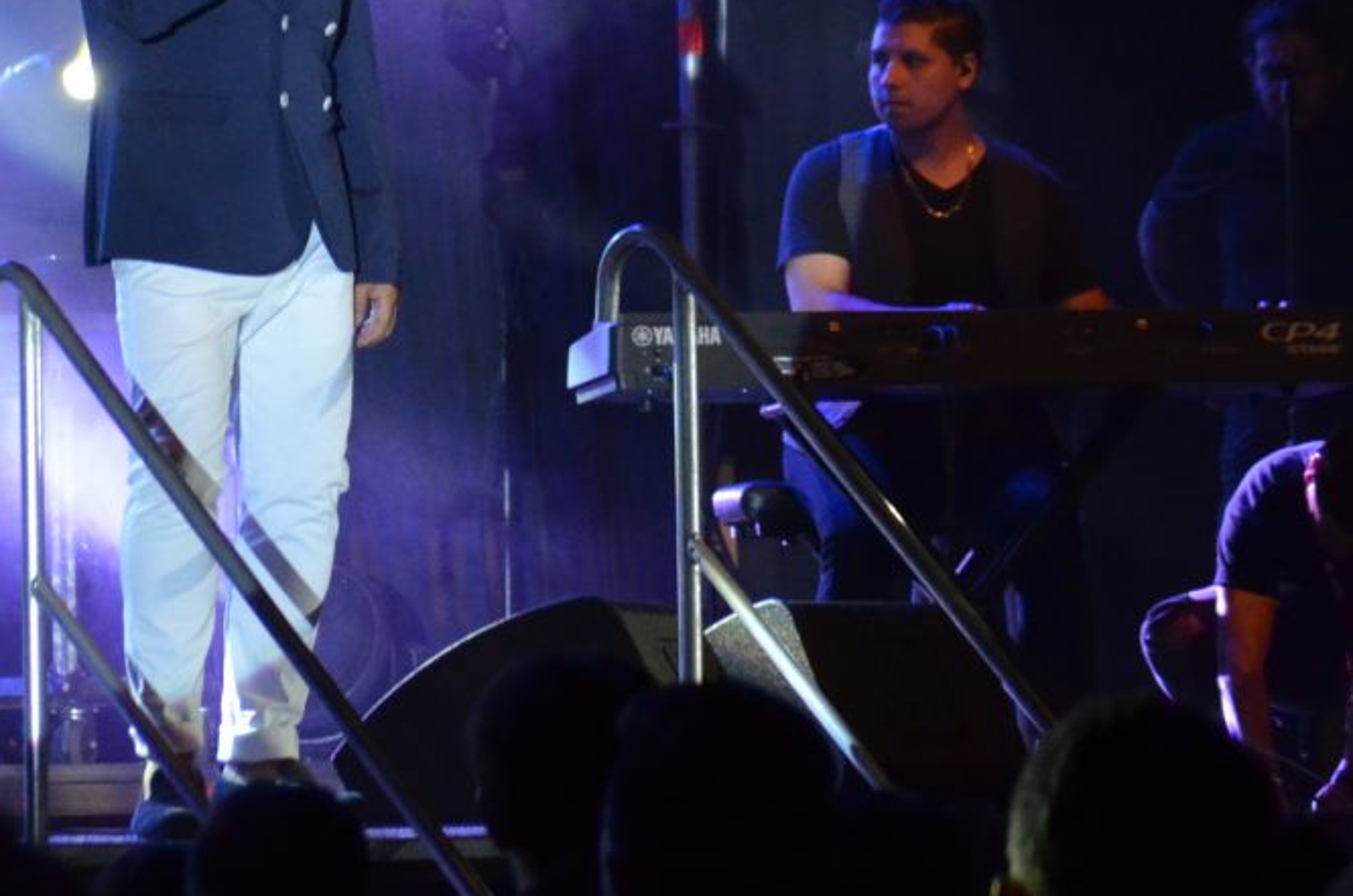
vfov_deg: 4.1
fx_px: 12451
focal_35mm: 332
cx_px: 370
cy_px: -242
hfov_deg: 6.2
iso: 1600
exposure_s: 1/200
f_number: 4.2
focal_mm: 72
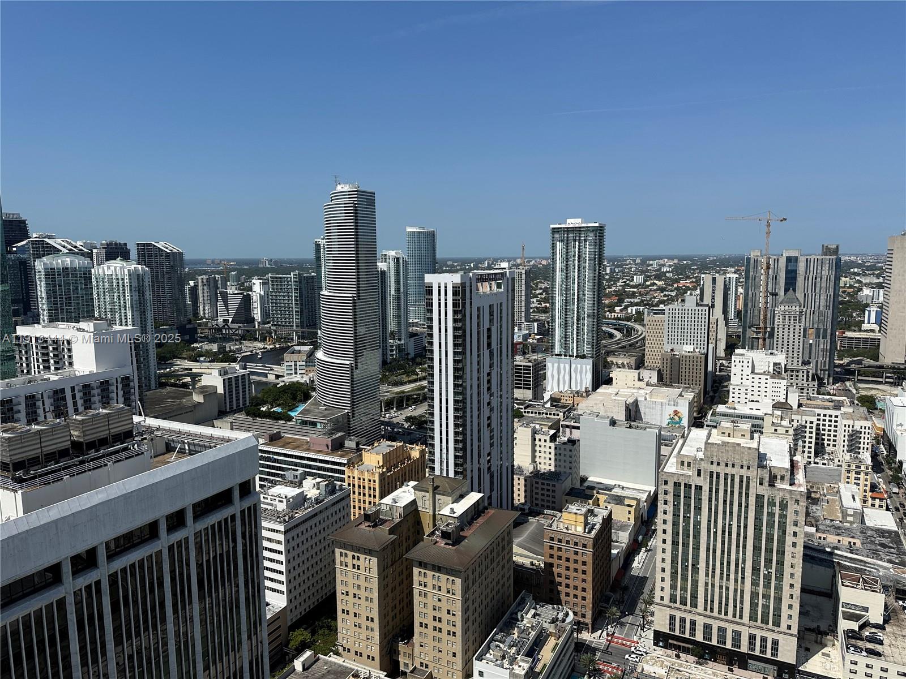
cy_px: 340
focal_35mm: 24
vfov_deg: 56.8
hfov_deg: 71.6
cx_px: 453
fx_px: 628
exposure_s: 1/8929
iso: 80
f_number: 1.78
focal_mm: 6.86
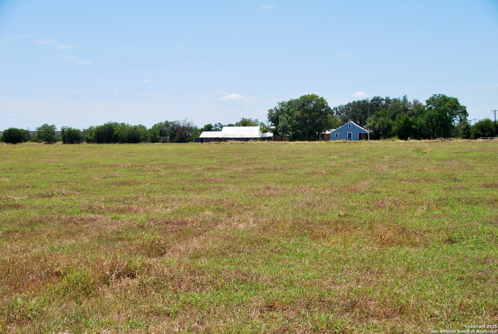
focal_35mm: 66
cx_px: 249
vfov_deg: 20.7
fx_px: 914
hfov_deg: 30.5
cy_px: 167
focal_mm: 44
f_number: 8
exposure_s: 1/250
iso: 100
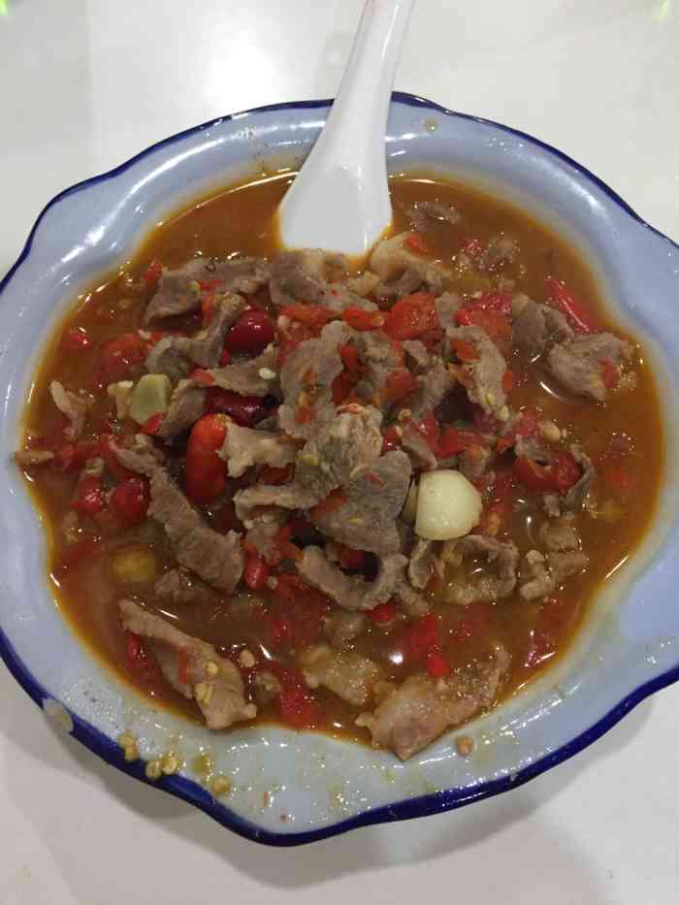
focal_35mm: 29
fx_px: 758
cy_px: 452
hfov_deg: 48.2
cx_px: 340
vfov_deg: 61.7
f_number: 2.2
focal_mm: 4.15
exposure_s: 1/33
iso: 160
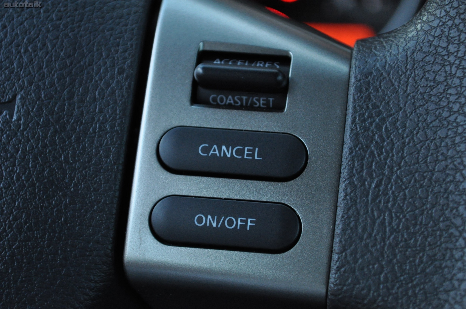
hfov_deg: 24.6
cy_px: 154
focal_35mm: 82
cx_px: 233
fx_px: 1067
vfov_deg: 16.5
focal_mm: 55
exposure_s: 1/30
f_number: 5.6
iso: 1600
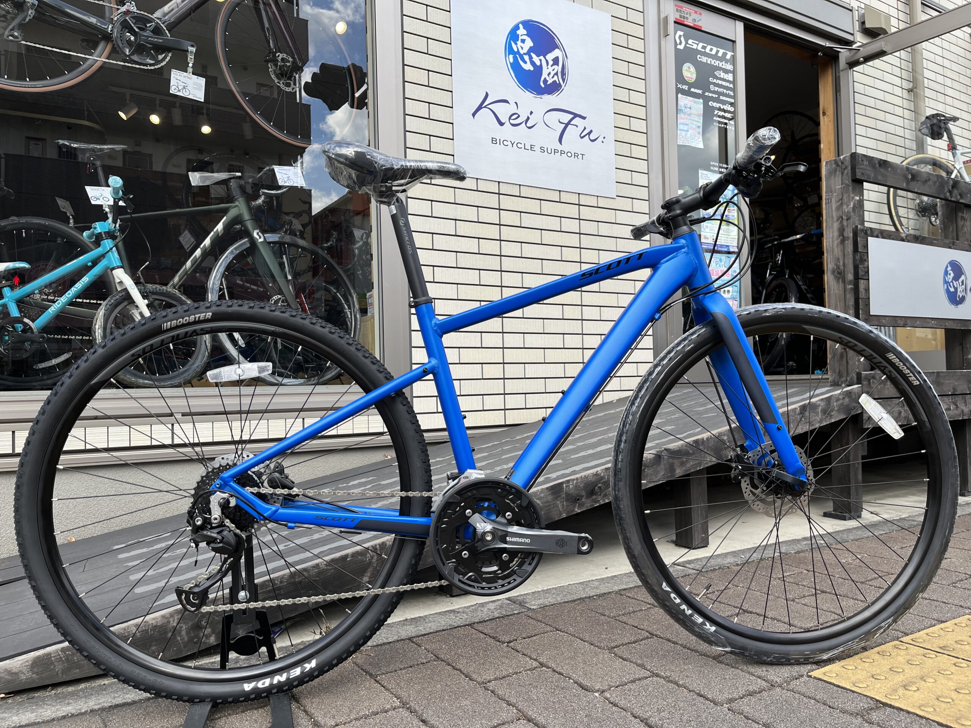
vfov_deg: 53.1
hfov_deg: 67.3
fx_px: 729
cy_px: 364
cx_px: 486
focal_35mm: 26
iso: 50
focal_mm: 5.1
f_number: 1.6
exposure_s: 1/1009
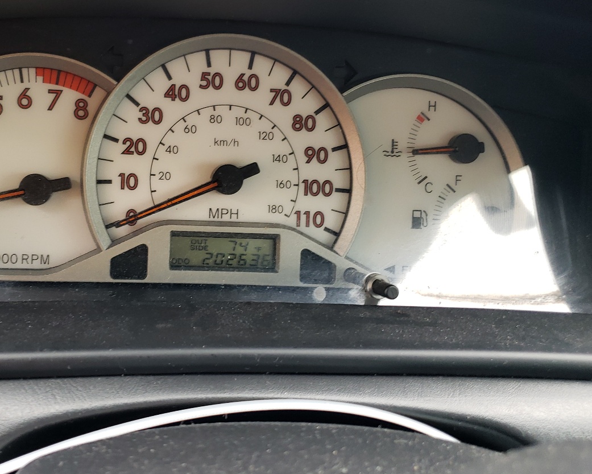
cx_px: 182
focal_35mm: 39
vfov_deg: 38.2
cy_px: 207
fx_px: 683
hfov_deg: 45.9
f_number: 1.5
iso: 65
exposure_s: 1/60.2
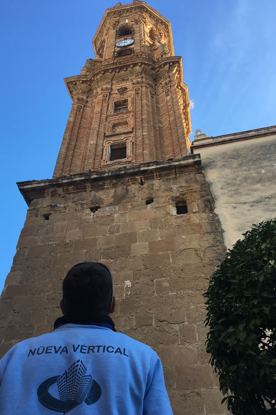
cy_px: 211
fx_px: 357
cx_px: 130
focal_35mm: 31
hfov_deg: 42.3
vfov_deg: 60.3
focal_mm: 4.15
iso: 25
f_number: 2.2
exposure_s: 1/327
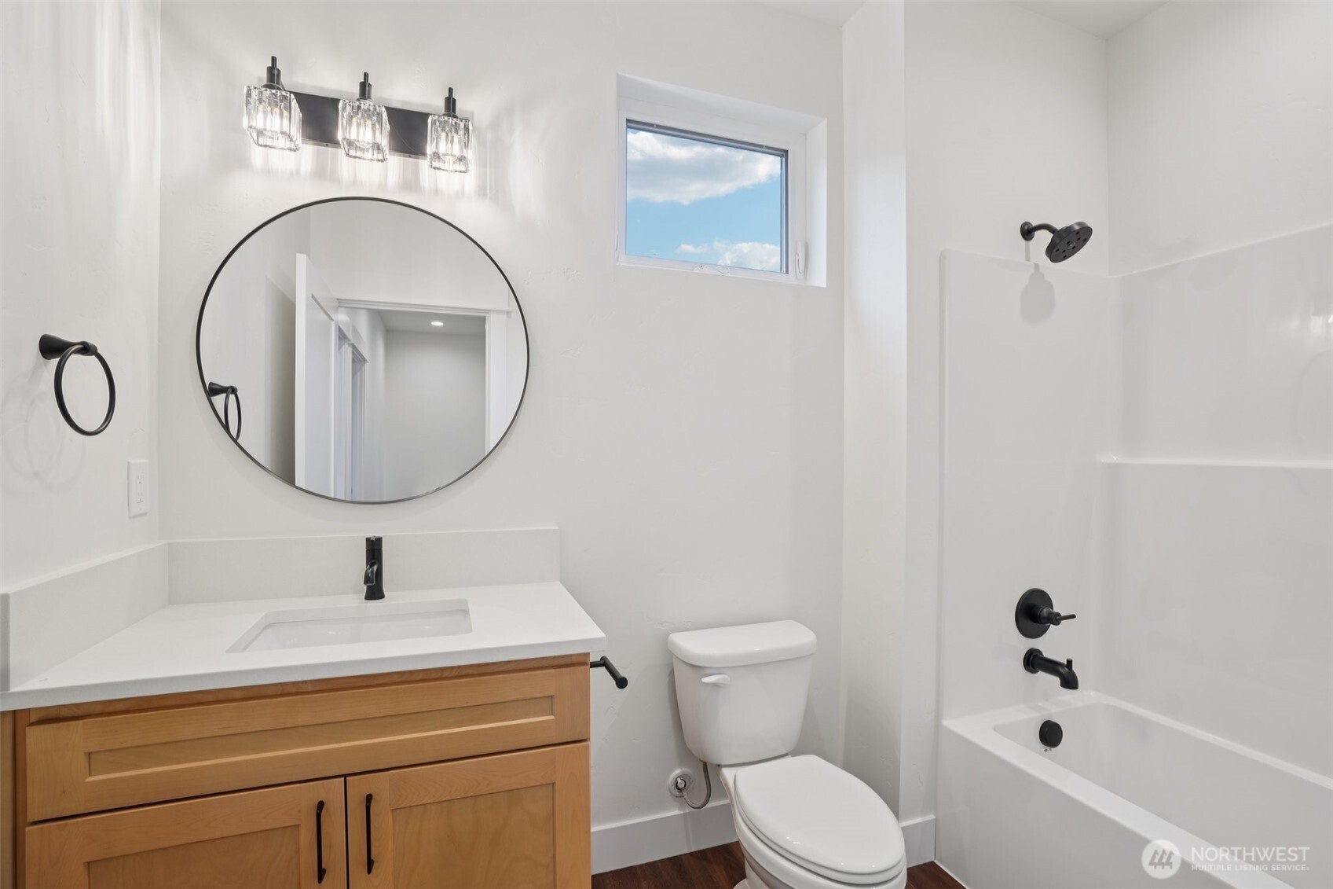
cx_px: 666
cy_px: 444
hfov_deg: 96.7
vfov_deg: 73.7
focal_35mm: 16
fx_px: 592
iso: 400
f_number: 8
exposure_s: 1/25
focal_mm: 16
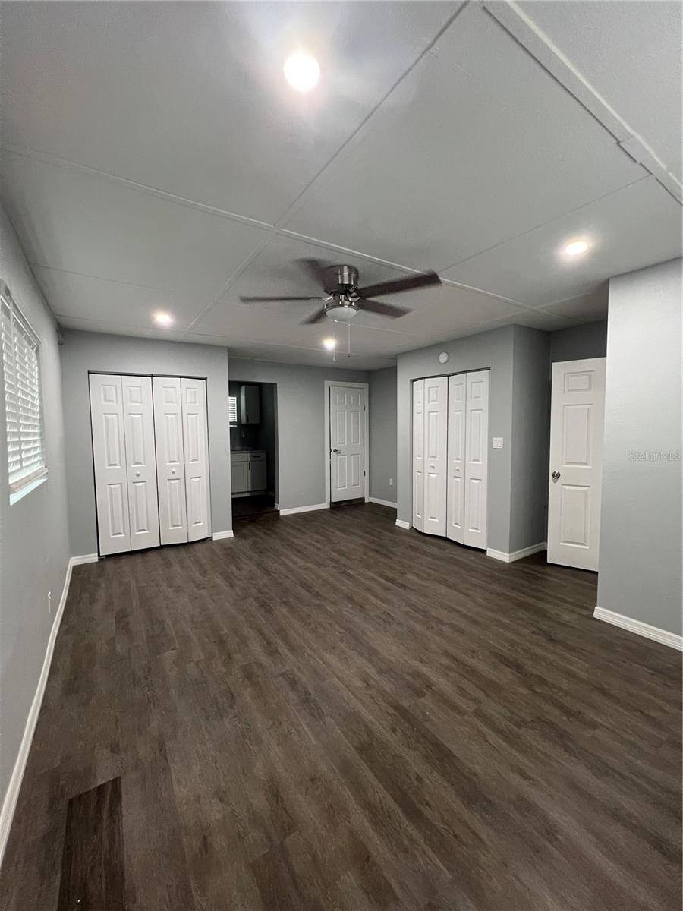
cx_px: 342
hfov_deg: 89.9
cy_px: 456
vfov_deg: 106.2
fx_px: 342
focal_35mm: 13
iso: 500
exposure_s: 1/60
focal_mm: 1.57
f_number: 1.8
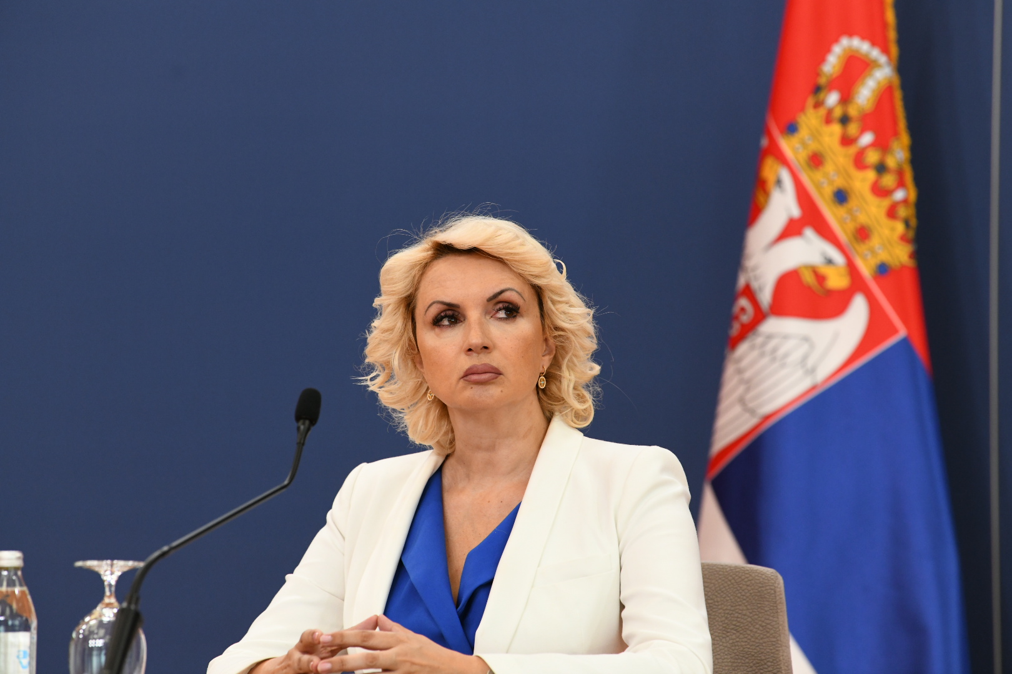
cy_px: 337
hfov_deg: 10.3
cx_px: 506
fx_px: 5622
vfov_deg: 6.9
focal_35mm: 200
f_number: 5
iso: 2500
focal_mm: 200
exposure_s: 1/250
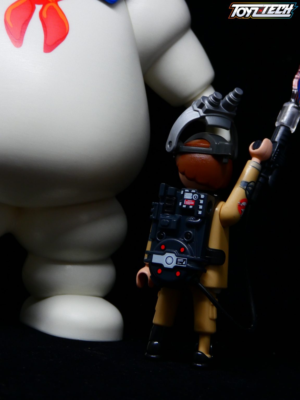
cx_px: 150
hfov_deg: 19.9
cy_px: 200
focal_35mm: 74
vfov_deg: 26.3
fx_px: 855
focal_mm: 13.3
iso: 200
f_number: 4.4
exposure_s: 1/50
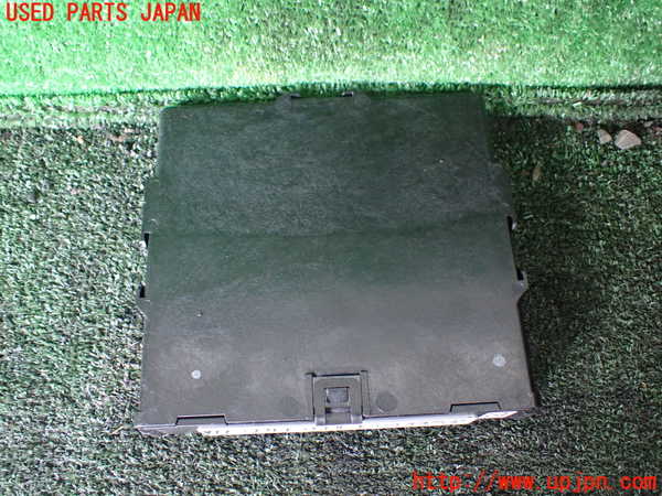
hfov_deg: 60.0
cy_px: 248
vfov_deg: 46.8
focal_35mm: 30
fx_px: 574
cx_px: 331
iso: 800
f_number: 2.3
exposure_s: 1/40
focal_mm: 5.4
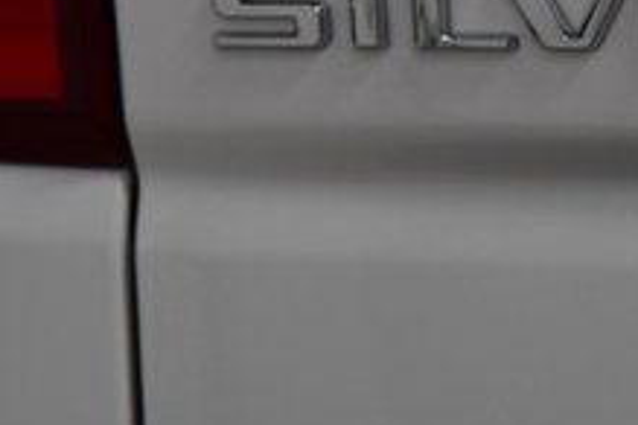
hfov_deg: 7.2
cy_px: -54
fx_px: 5041
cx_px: 650
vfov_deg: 4.8
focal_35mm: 284
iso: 1600
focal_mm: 65
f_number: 6.3
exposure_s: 1/125
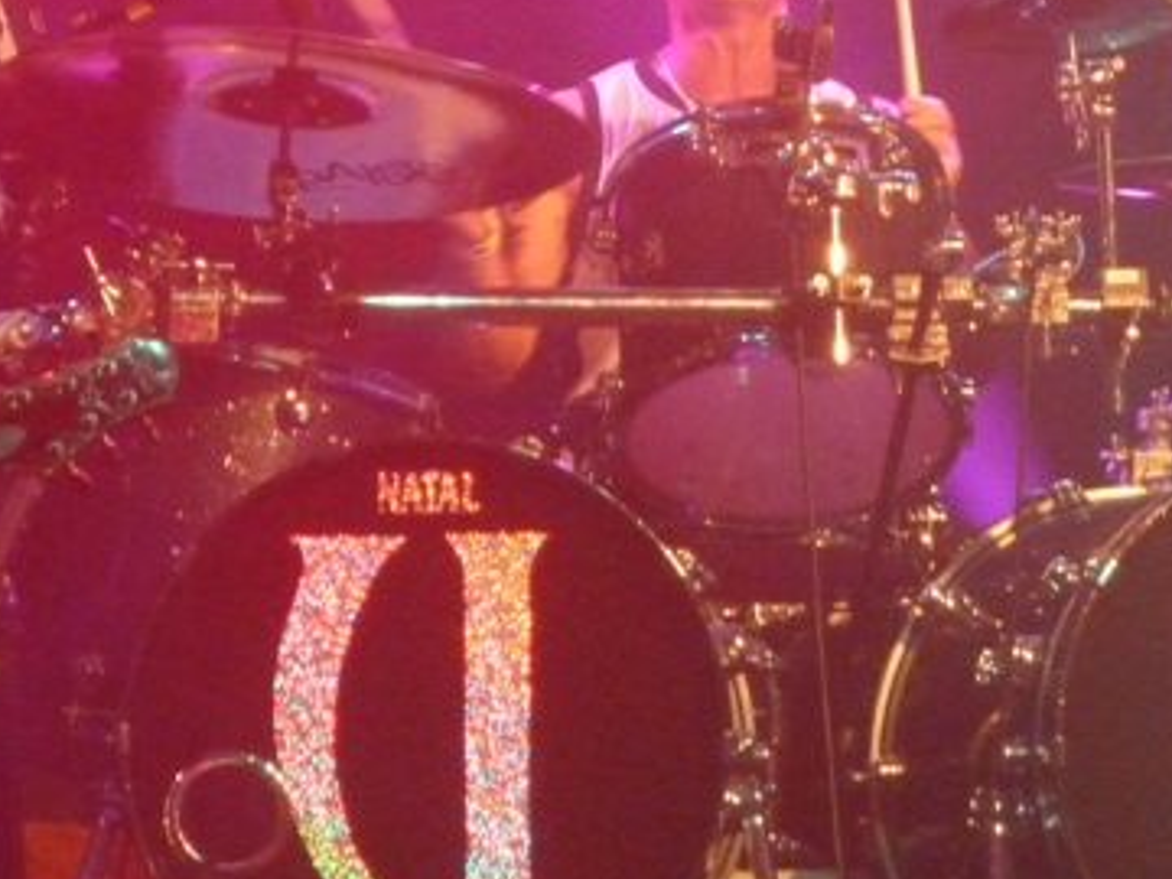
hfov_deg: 7.2
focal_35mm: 273
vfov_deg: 5.4
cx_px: 990
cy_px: 133
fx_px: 9243
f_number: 4.4
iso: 800
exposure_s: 1/100
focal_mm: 21
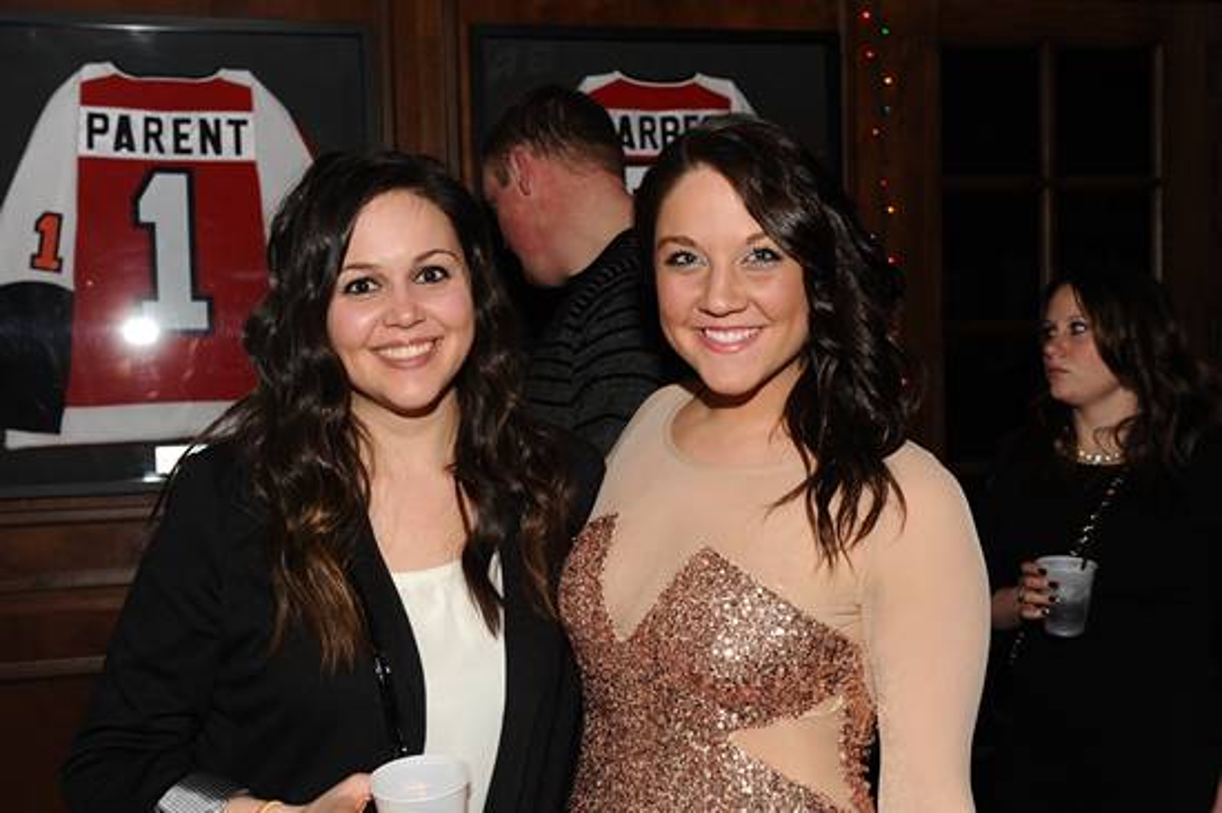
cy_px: 406
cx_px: 611
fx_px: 1696
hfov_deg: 39.6
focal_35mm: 50
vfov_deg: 27.0
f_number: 6.7
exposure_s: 1/250
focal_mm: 50
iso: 1100
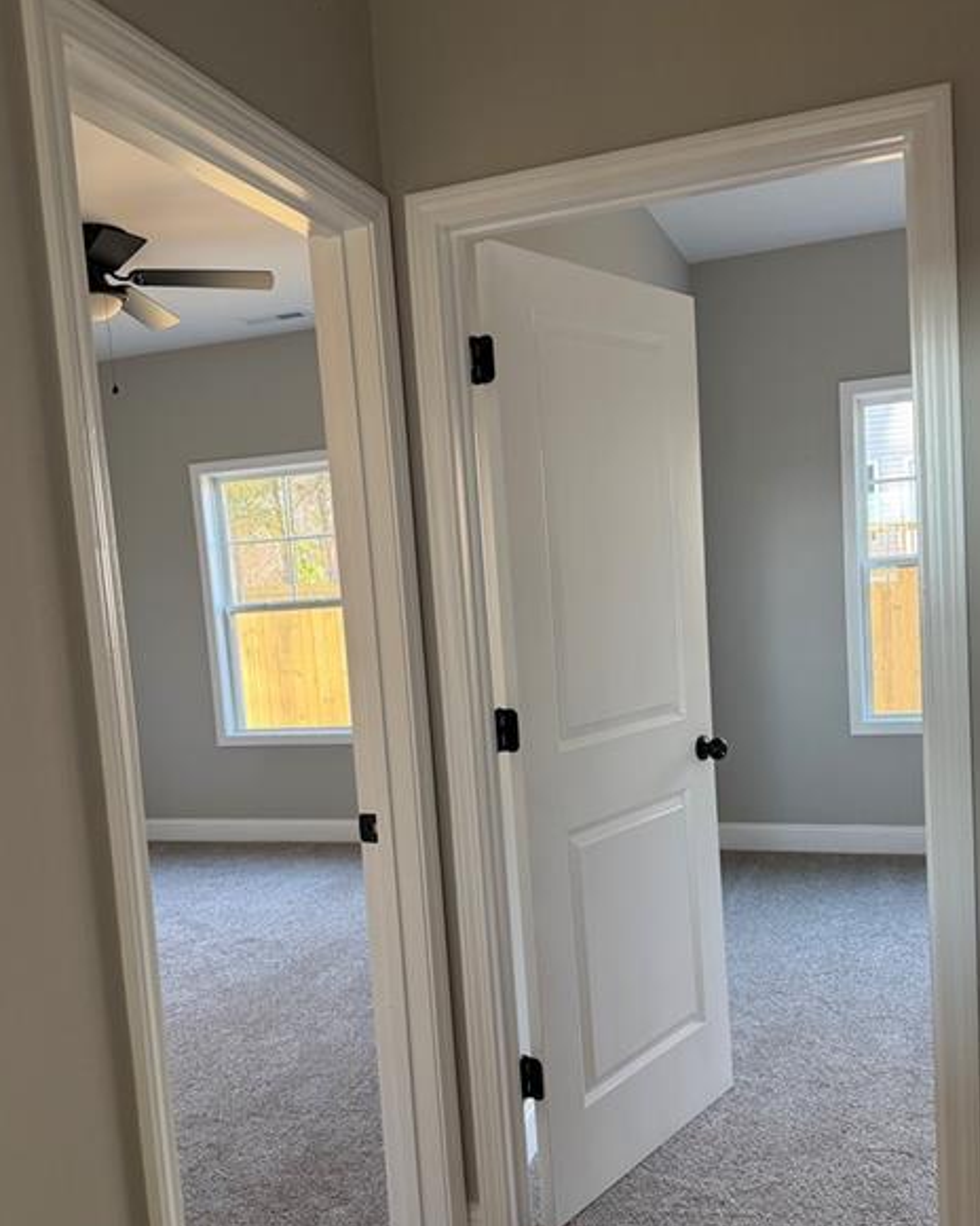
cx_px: 484
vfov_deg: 56.9
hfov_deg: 47.1
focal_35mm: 31
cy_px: 704
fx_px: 1124
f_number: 1.78
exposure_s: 1/95
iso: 200
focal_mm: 6.76
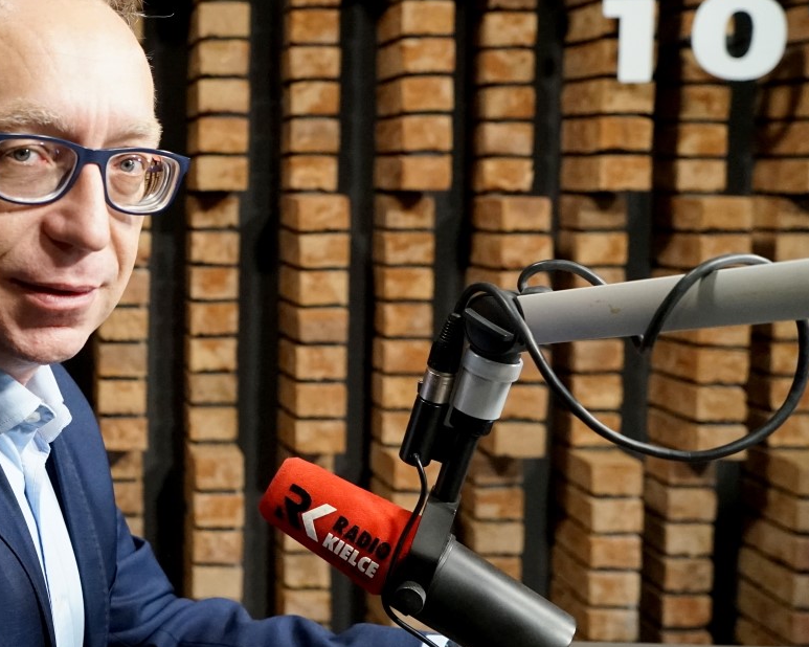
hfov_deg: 34.0
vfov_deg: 29.7
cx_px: 36
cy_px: 312
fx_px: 1221
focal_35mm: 51
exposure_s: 1/160
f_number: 4
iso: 4000
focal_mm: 28
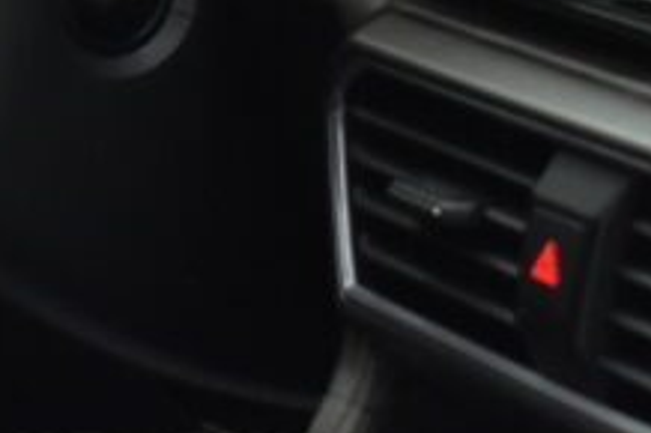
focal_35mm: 254
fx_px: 4590
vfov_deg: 5.4
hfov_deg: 8.0
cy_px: -193
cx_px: -323
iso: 1600
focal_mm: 48
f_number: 5.3
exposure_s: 1/40
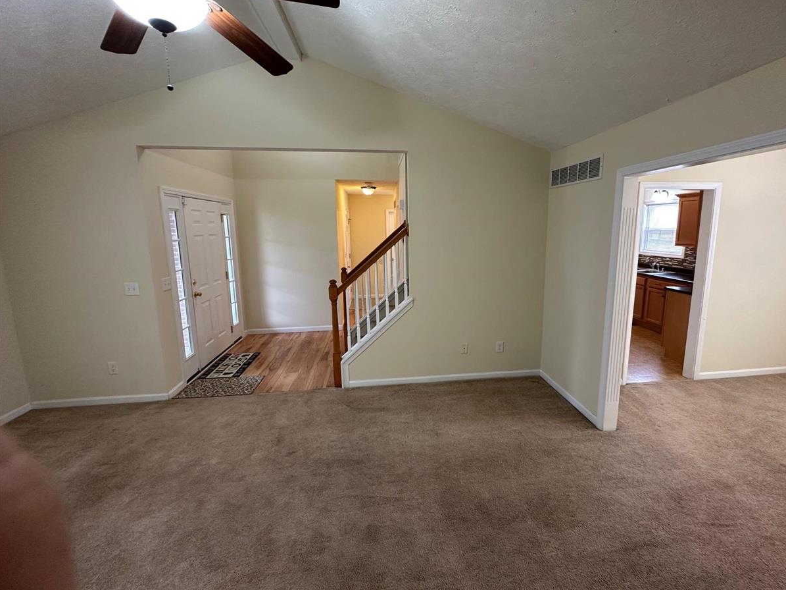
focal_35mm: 15
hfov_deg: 98.0
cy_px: 279
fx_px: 341
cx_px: 418
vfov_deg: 81.7
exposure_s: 1/60
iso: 200
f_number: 2.2
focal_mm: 2.22
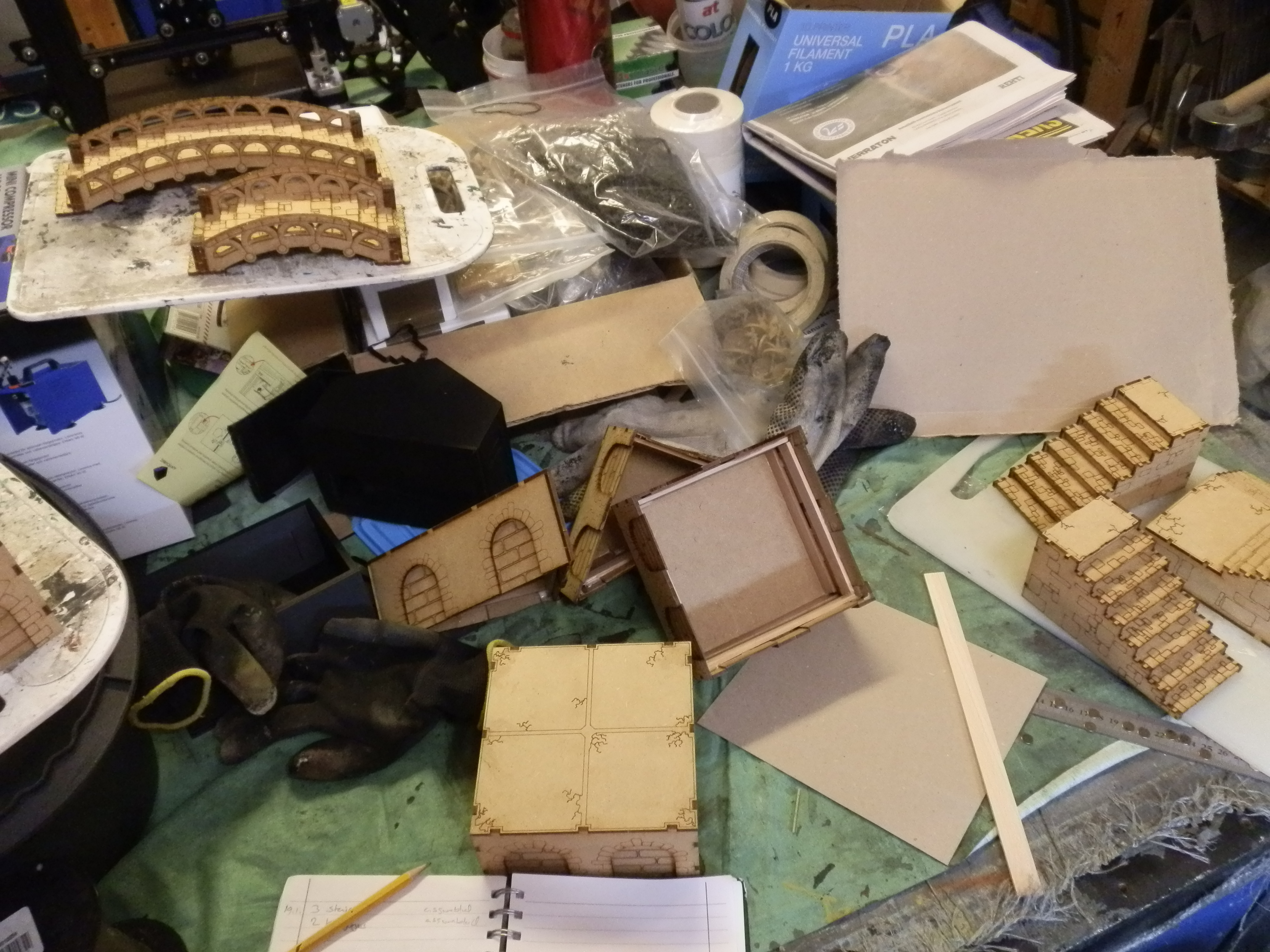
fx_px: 1027
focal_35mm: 28
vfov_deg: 49.7
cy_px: 476
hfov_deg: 63.4
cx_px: 635
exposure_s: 1/25
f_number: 3.1
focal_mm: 5
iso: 400
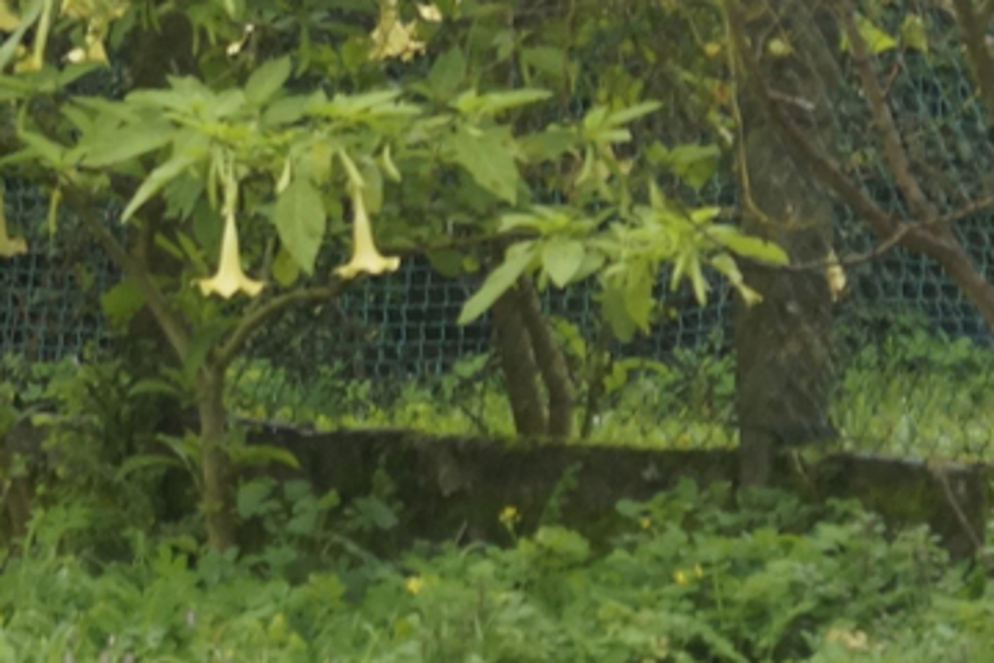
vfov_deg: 2.6
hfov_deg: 3.9
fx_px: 14716
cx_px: 196
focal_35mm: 533
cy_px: -101
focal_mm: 80
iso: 400
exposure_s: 1/200
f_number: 5.6
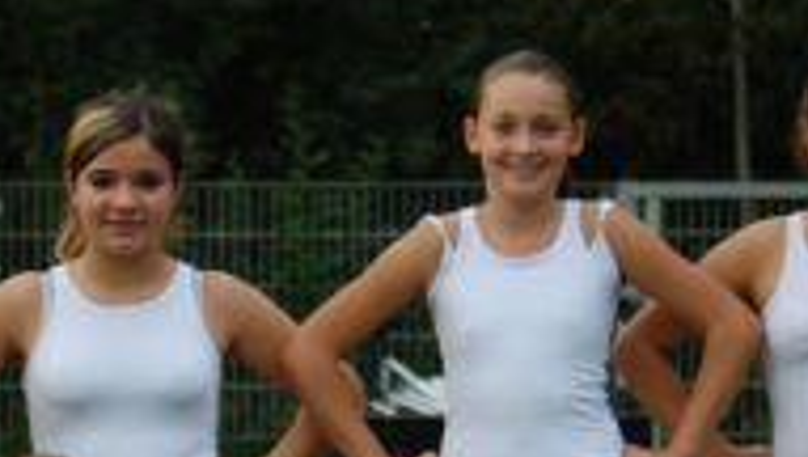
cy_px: 520
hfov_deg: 8.3
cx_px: 311
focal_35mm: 260
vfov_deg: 4.7
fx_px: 5578
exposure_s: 1/1000
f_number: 4
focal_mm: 70
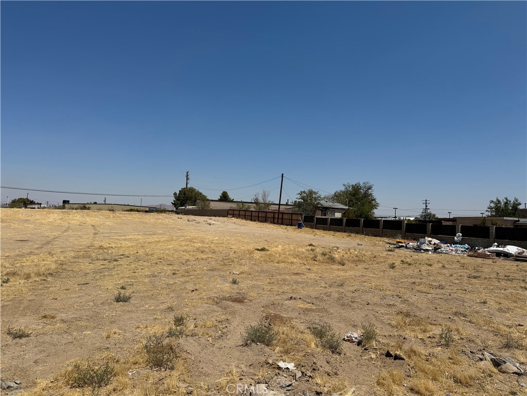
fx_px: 365
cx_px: 264
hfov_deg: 71.6
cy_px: 198
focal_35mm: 24
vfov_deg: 56.8
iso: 80
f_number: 1.78
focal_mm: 6.76
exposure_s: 1/10417
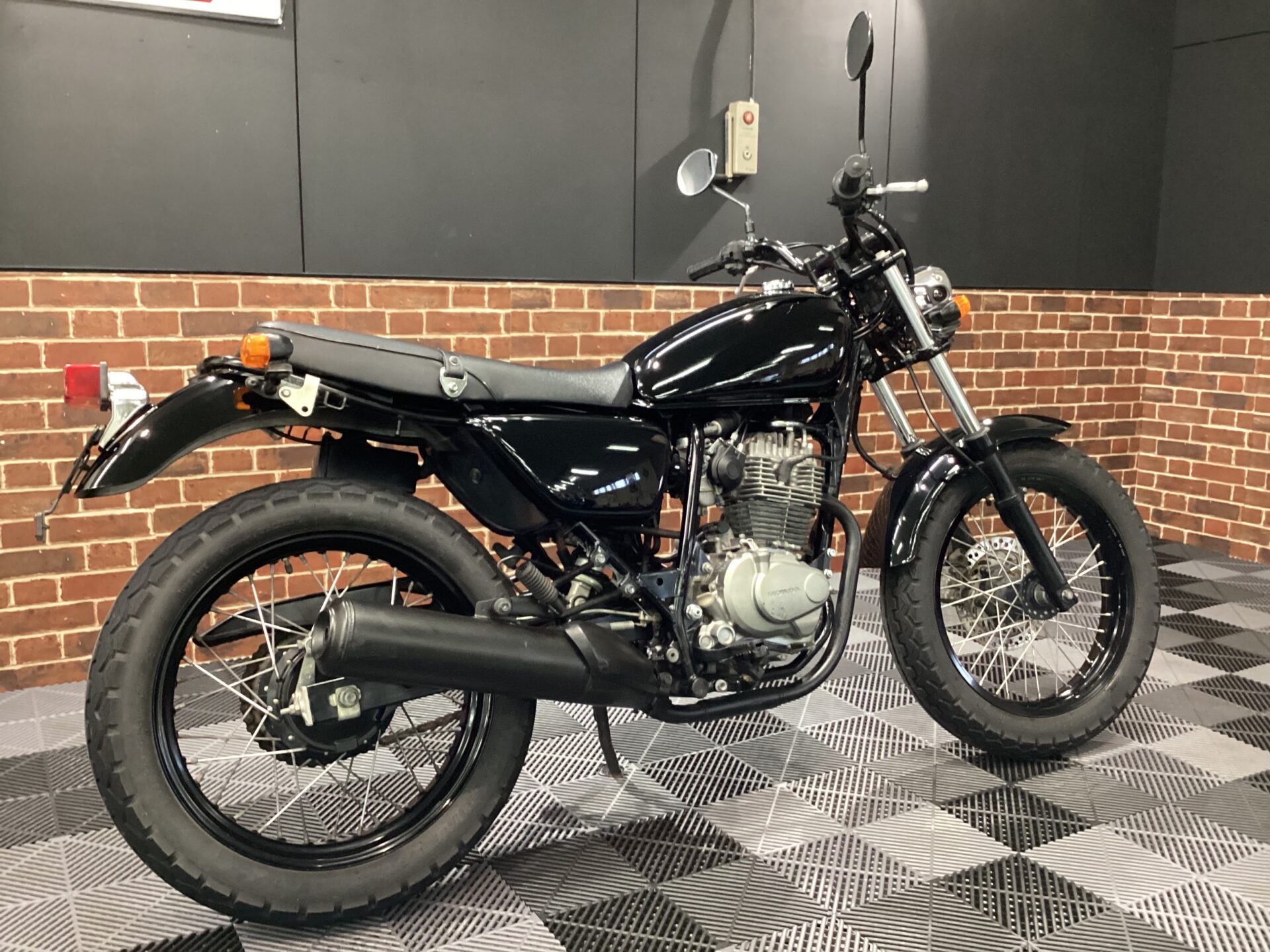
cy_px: 476
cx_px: 635
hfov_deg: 58.4
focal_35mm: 31
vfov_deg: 45.4
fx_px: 1137
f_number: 2.4
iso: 400
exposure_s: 1/30
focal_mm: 3.3
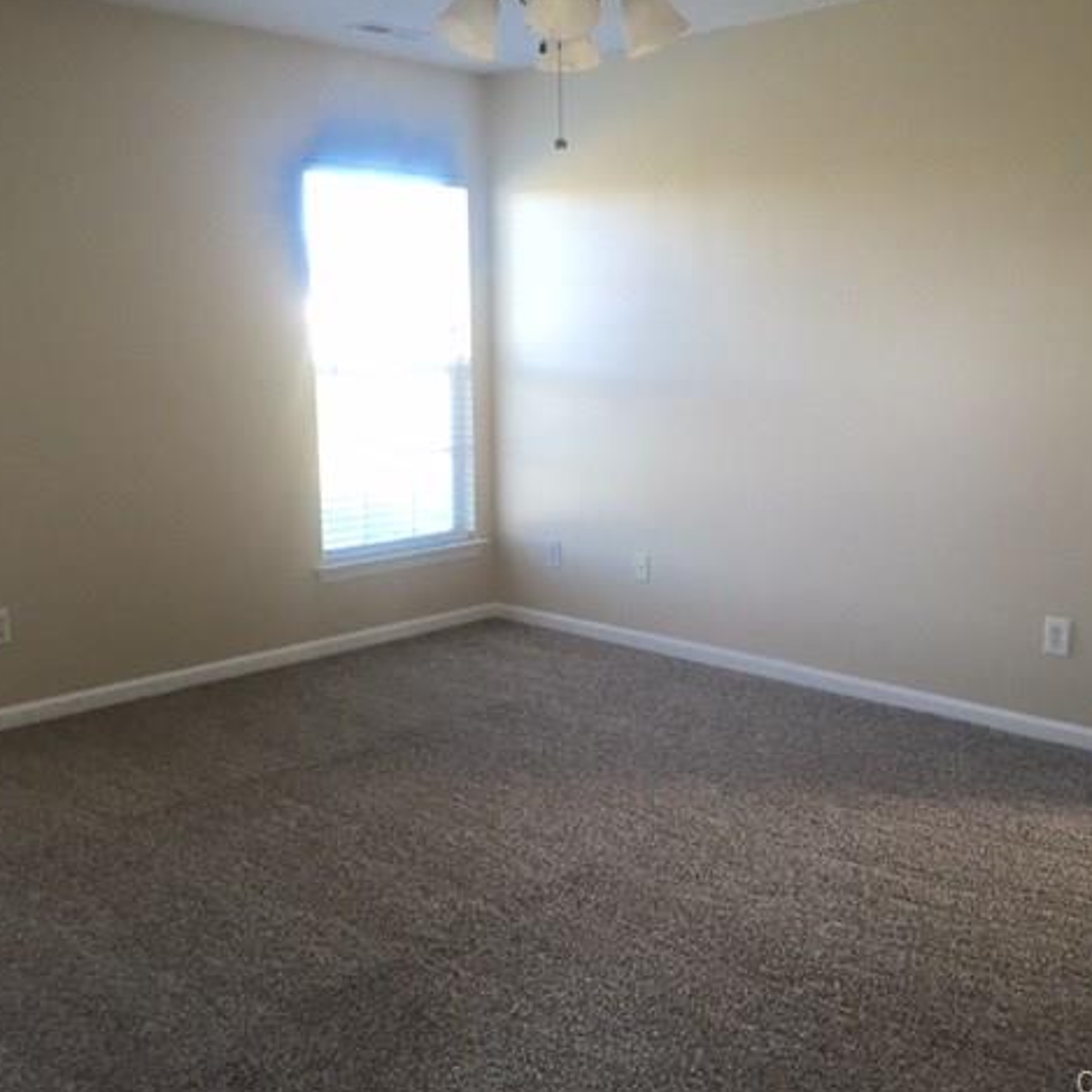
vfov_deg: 47.2
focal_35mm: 35
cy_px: 547
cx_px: 598
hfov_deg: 47.2
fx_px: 1249
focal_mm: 4.15
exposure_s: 1/30
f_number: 2.2
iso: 50
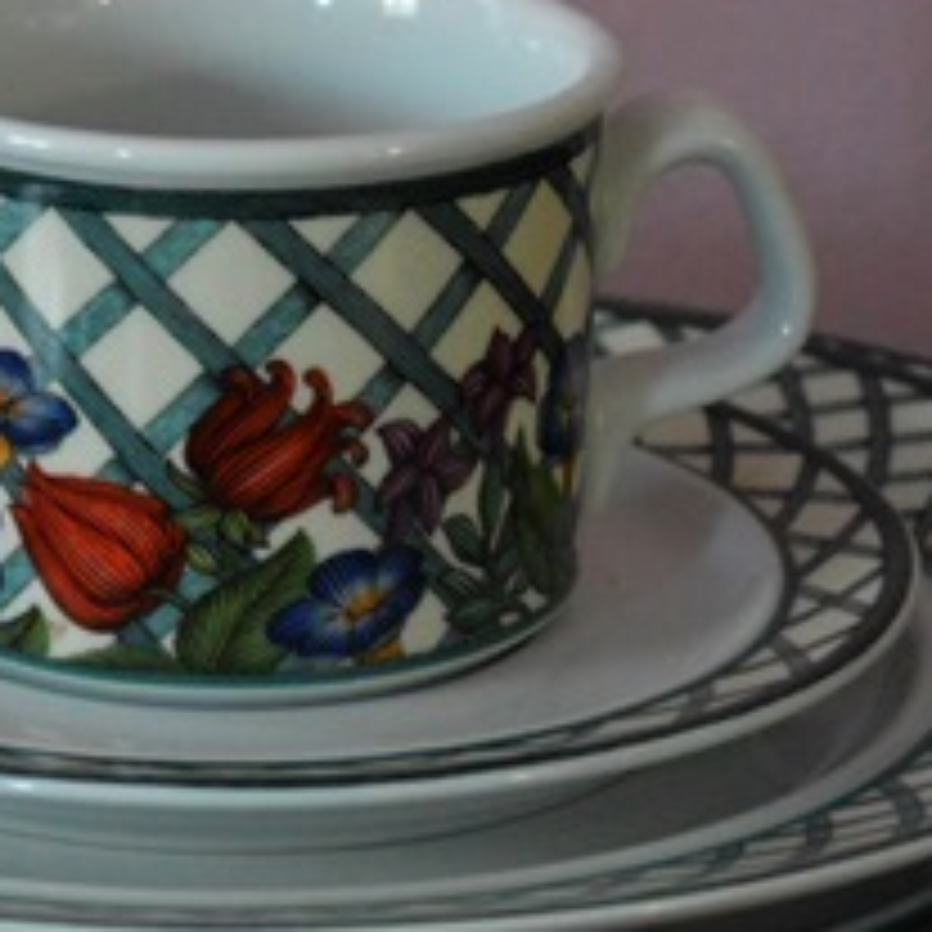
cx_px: 221
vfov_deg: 9.0
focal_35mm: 193
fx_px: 5892
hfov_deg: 9.0
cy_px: 331
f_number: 5.3
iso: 3200
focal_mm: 45
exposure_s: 1/20
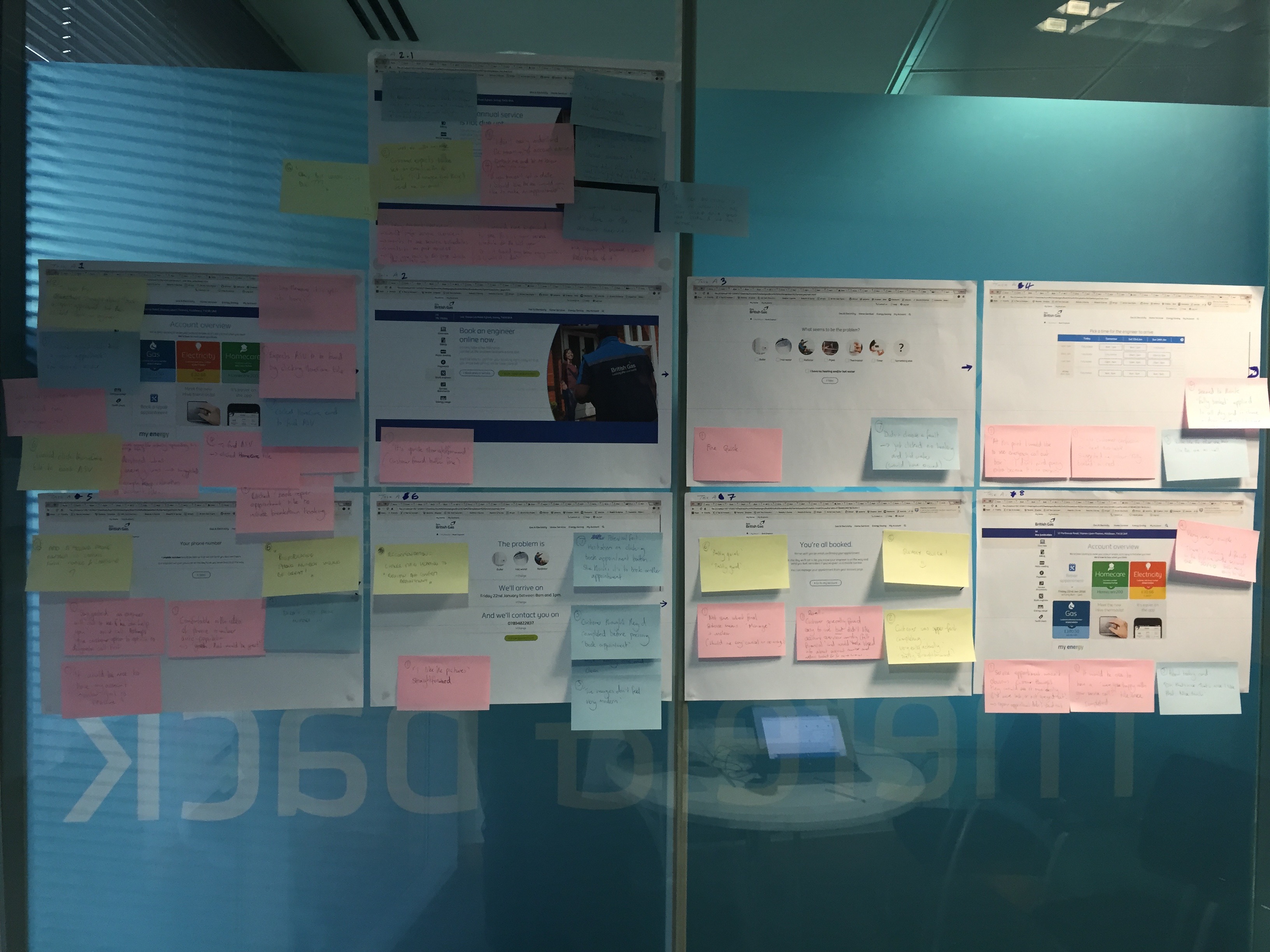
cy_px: 476
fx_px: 1064
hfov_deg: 61.7
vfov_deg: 48.2
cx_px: 635
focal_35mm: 29
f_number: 2.2
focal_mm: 4.15
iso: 64
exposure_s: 1/30
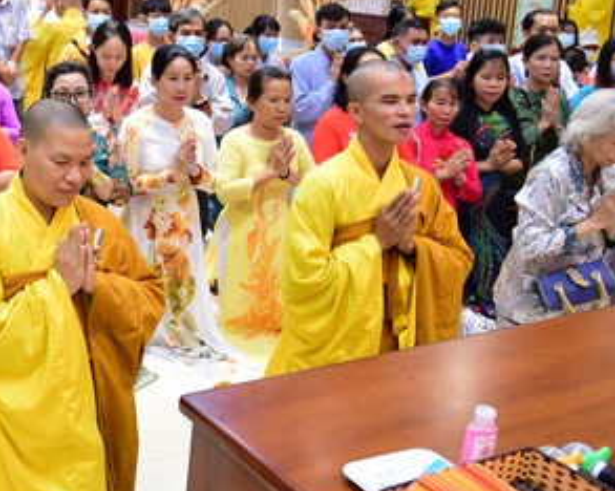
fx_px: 909
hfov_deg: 34.5
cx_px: 23
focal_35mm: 50
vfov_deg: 30.0
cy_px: 164
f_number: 4
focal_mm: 24
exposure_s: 1/50
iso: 1000
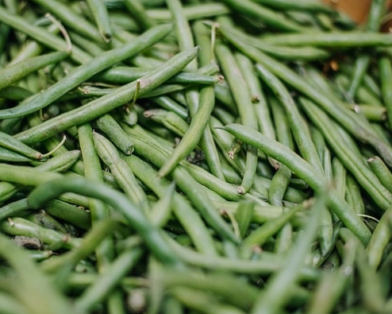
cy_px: 158
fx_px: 661
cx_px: 164
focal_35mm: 57
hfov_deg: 33.0
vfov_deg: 26.7
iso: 400
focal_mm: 50
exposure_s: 1/320
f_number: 2.2
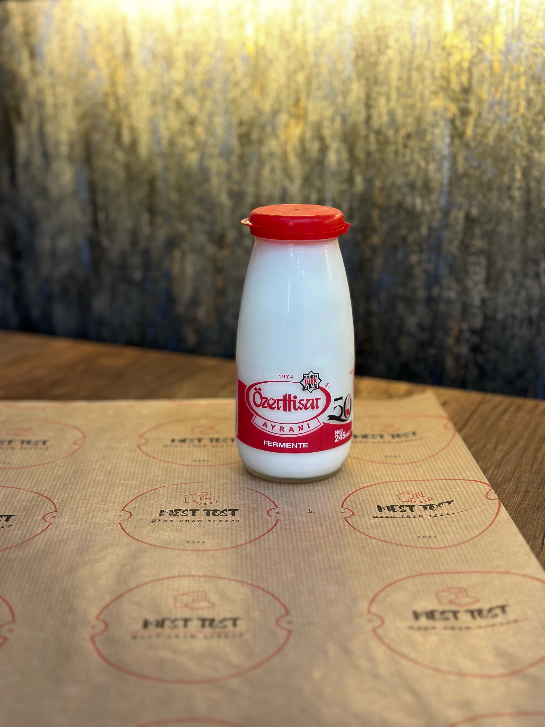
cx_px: 272
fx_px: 1008
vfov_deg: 39.7
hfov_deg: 30.3
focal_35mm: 48
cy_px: 364
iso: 80
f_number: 1.78
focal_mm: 6.86
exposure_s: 1/50
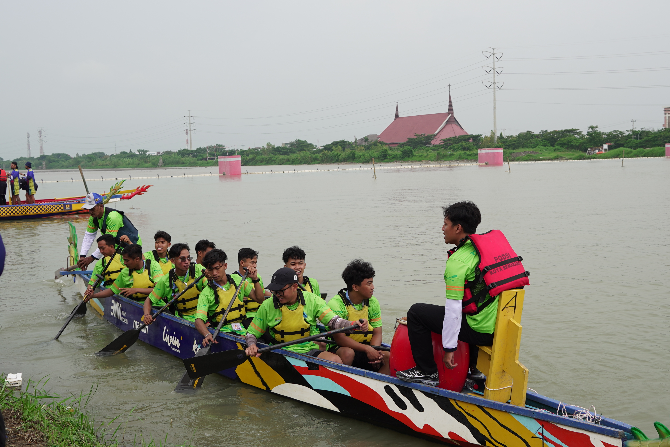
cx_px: 335
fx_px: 782
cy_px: 224
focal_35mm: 42
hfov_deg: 46.4
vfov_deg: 31.9
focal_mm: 28
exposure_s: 1/200
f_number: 5.6
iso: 100
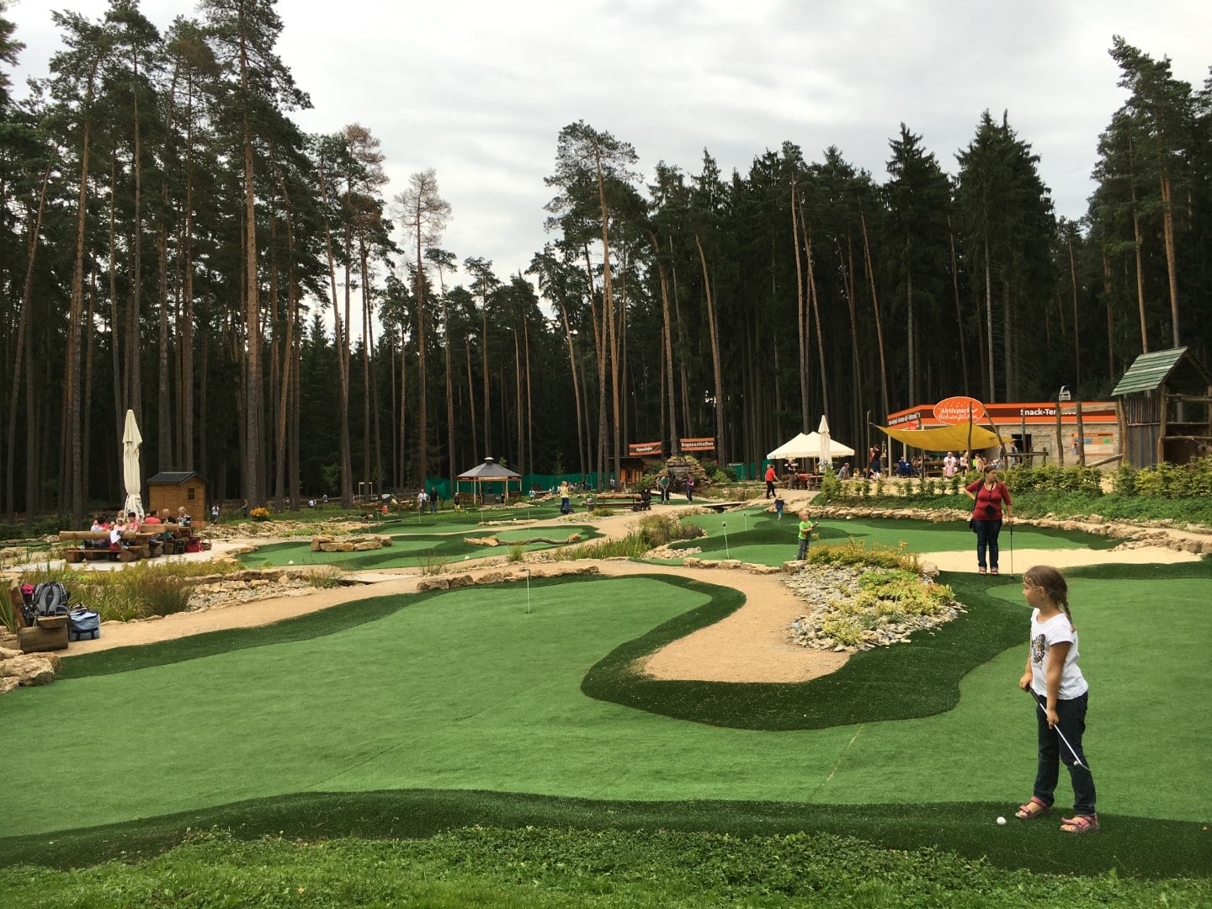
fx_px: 1015
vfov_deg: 48.2
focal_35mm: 29
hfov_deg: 61.7
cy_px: 454
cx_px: 606
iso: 25
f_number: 2.2
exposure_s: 1/264
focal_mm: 4.15
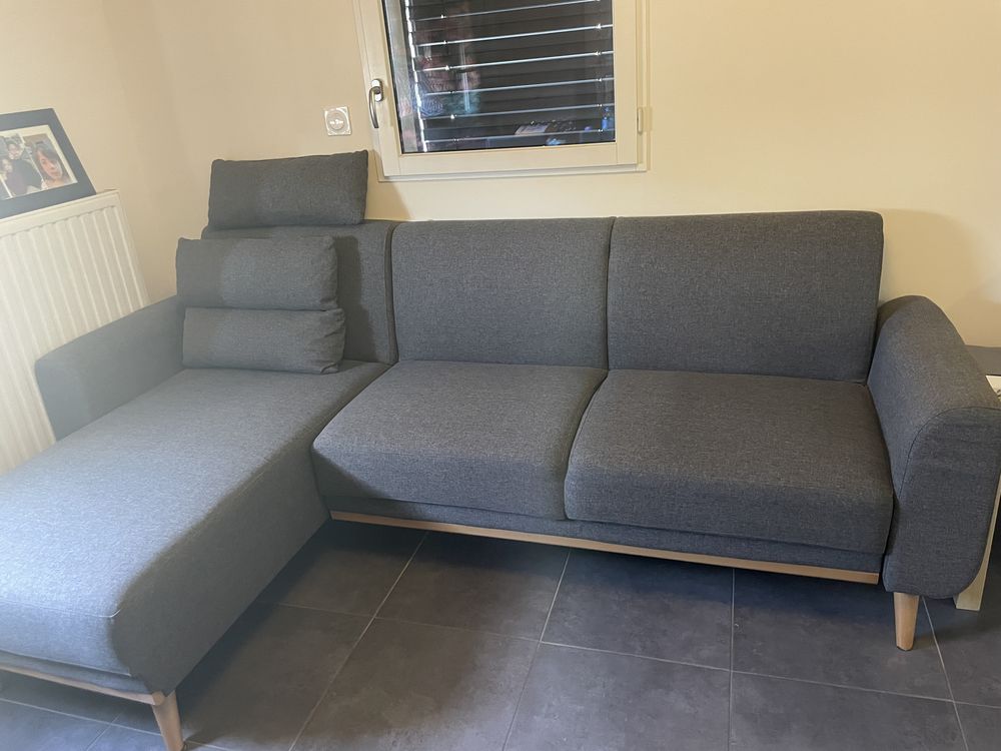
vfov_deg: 53.1
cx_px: 500
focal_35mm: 26
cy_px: 376
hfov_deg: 67.3
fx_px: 752
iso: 500
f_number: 1.6
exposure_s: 1/33
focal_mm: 4.2
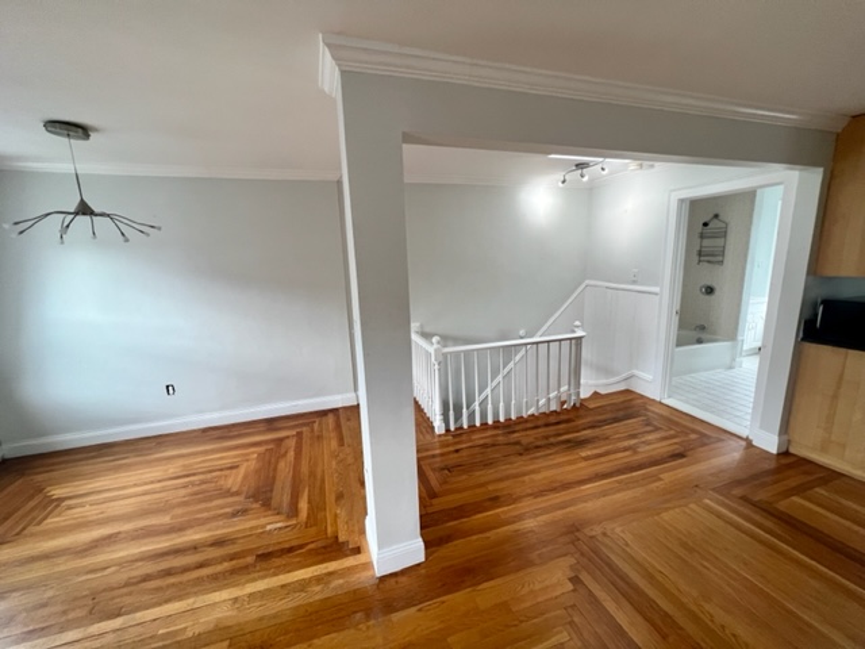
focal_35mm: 13
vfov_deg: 89.9
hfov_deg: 106.2
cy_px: 324
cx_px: 432
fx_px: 325
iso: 100
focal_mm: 1.57
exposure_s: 1/120
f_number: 1.8
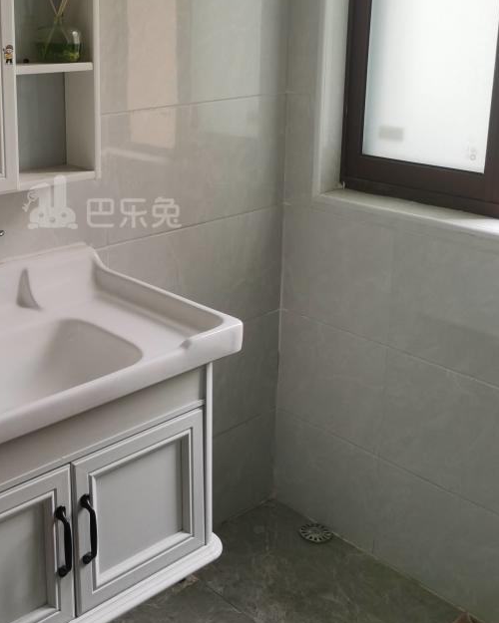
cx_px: 102
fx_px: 831
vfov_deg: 40.6
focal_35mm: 45
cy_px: 203
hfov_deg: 32.5
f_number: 1.6
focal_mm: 5.56
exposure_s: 1/100
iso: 50
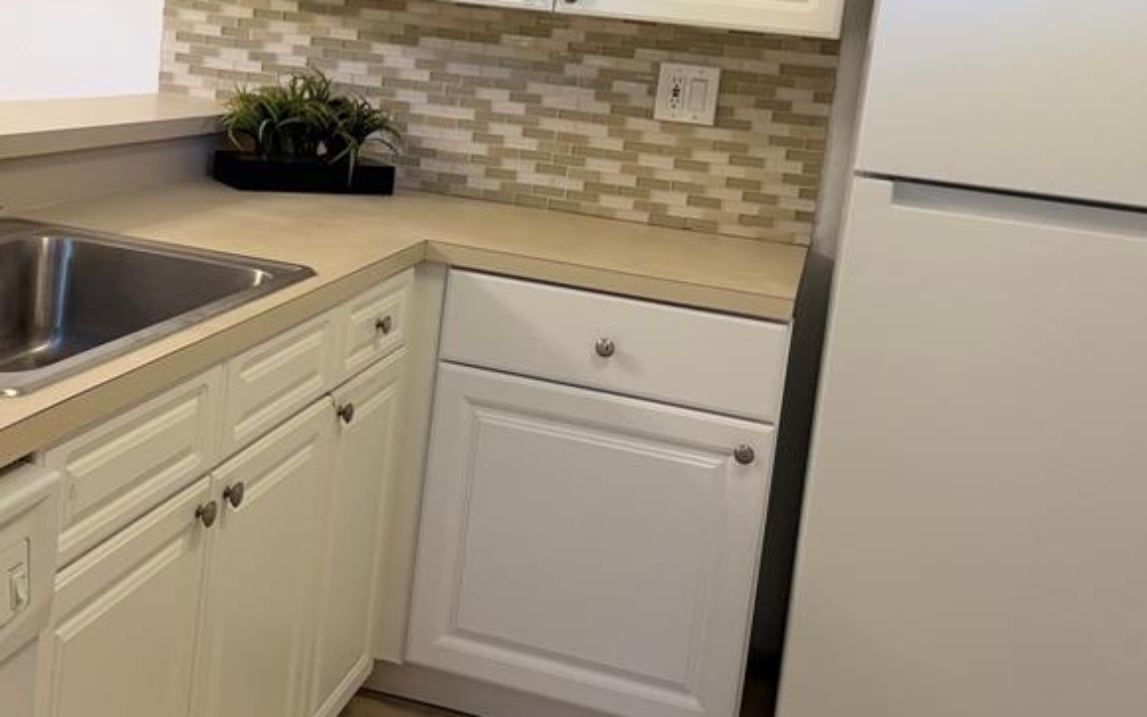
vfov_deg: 28.3
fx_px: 1407
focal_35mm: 45
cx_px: 428
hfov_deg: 44.0
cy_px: 198
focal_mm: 6.76
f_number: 1.78
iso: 160
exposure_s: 1/120
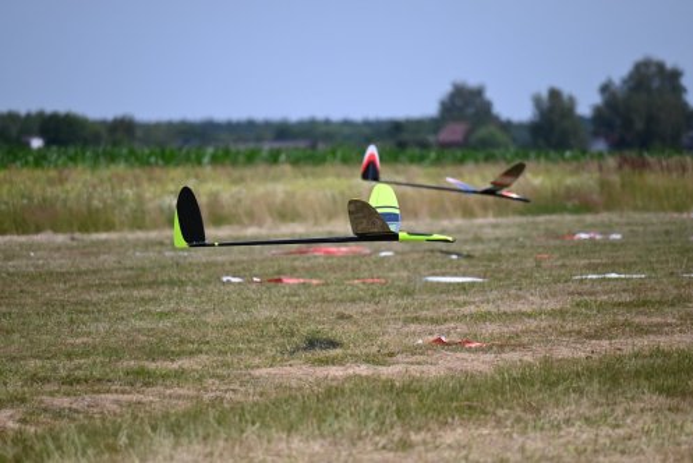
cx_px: 346
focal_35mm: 400
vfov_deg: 3.4
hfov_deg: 5.2
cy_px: 232
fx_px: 7704
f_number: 6.3
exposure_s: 1/1600
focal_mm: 400
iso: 320
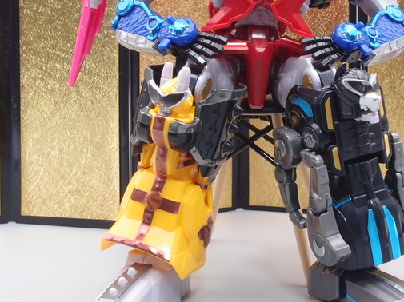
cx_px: 253
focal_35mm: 65
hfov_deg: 29.7
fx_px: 758
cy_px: 82
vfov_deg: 22.4
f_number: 8
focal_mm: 8.99
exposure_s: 1/2.5
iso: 100
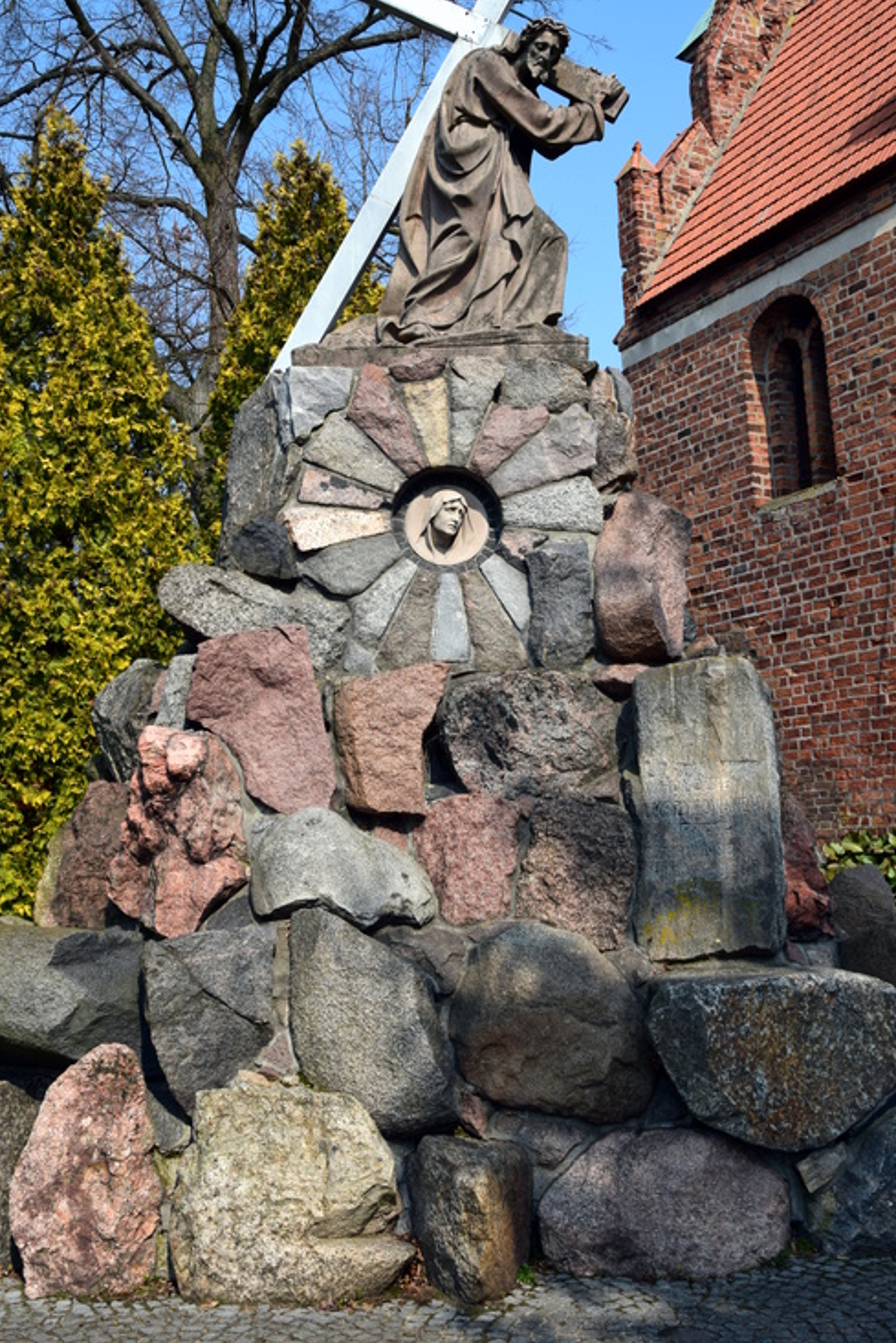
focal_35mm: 36
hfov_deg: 36.9
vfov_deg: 53.1
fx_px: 1343
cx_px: 478
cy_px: 627
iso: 400
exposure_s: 1/400
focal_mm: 22
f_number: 11
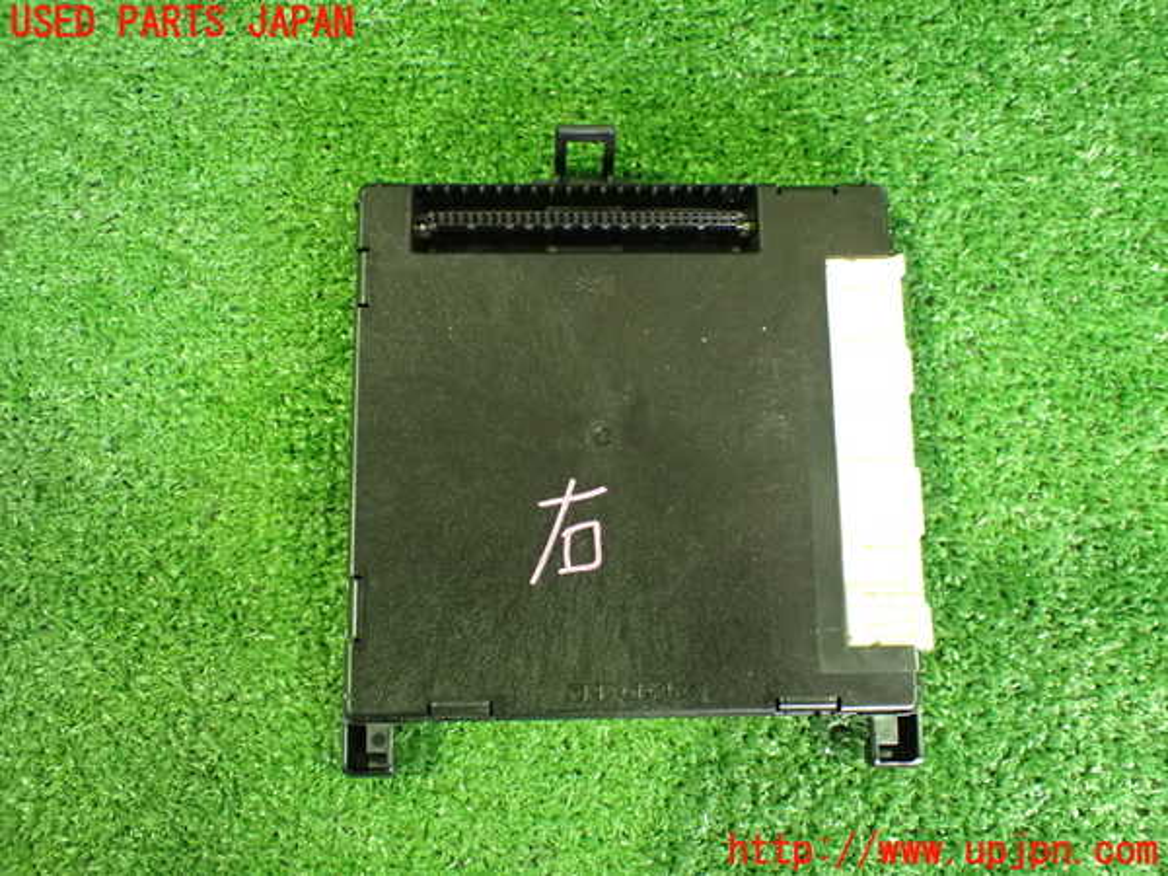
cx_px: 584
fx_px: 1012
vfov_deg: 46.8
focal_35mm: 30
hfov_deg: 60.0
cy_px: 438
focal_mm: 5.4
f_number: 2.3
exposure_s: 1/30
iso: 1250
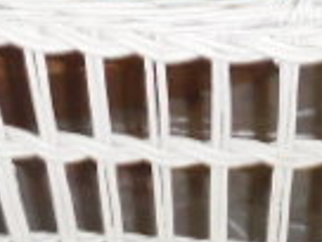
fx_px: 1098
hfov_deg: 16.5
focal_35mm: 118
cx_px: 289
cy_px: -164
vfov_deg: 11.8
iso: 200
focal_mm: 4.5
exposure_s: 1/30
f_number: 3.4
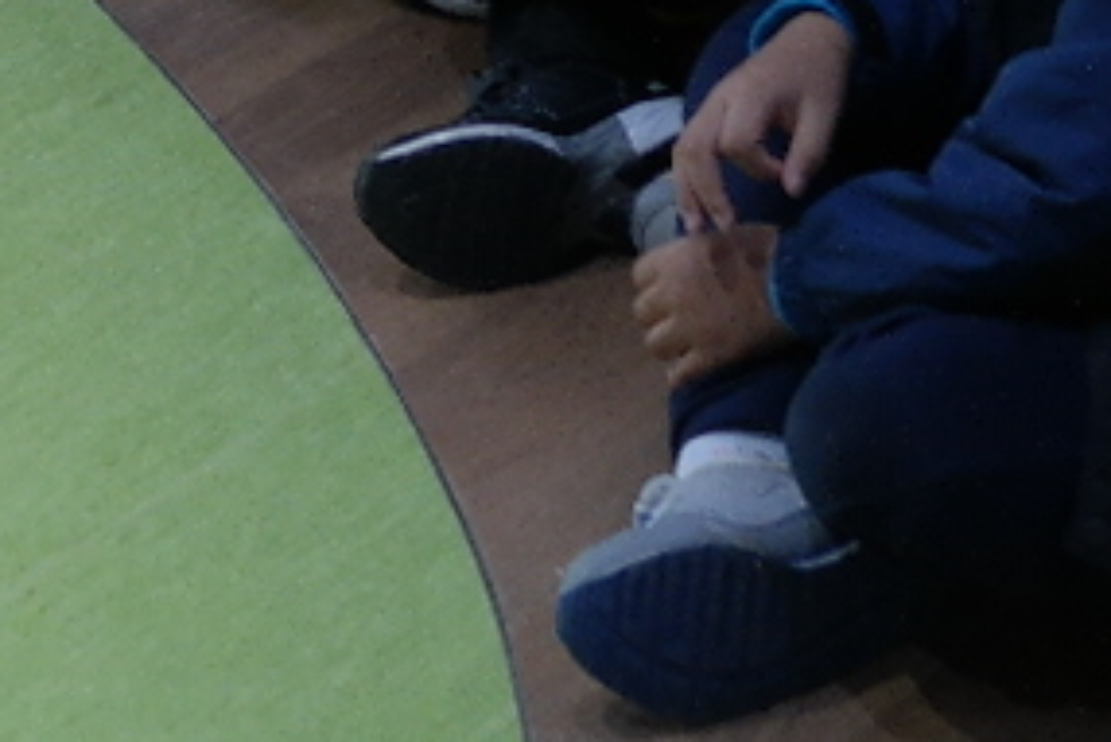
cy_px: -1134
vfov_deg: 7.1
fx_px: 5588
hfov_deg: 11.0
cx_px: -458
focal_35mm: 181
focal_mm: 20
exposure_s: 1/40
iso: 400
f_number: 3.5
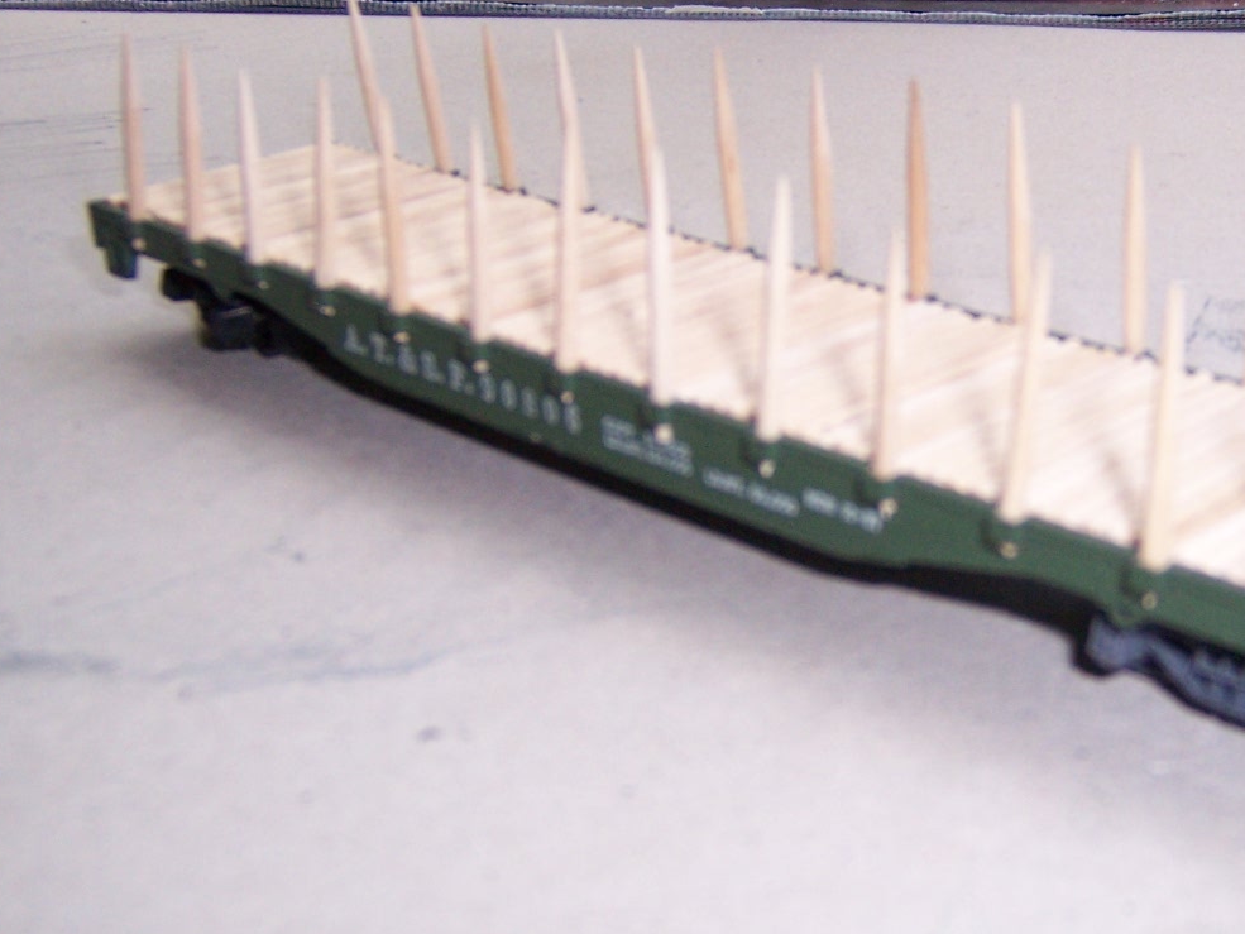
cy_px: 508
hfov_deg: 36.1
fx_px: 1870
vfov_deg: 28.0
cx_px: 901
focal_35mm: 52
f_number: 2.8
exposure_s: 1/90
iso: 140
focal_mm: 5.5
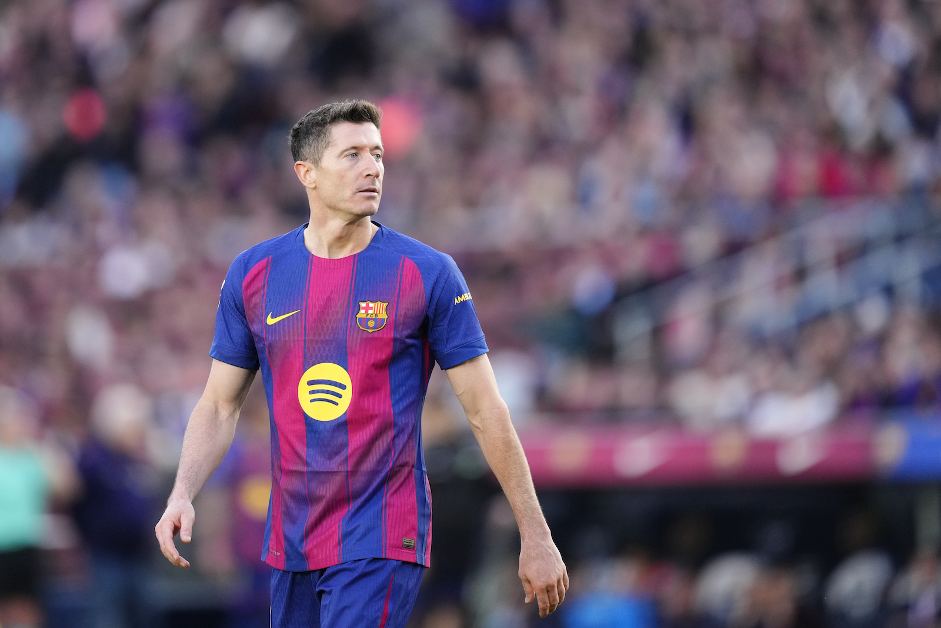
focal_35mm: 400
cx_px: 470
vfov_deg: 3.4
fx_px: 10456
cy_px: 314
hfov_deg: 5.2
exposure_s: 1/2000
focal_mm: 400
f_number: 2.8
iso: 2000
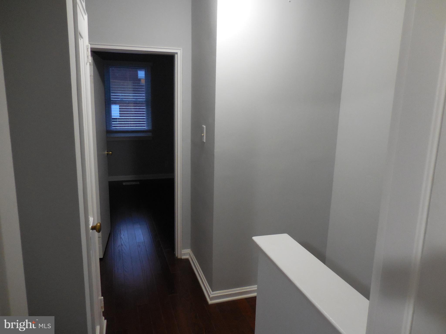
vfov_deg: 54.9
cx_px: 223
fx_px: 322
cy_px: 167
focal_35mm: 25
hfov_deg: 69.4
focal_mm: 4.5
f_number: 3.3
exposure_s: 1/30
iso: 320
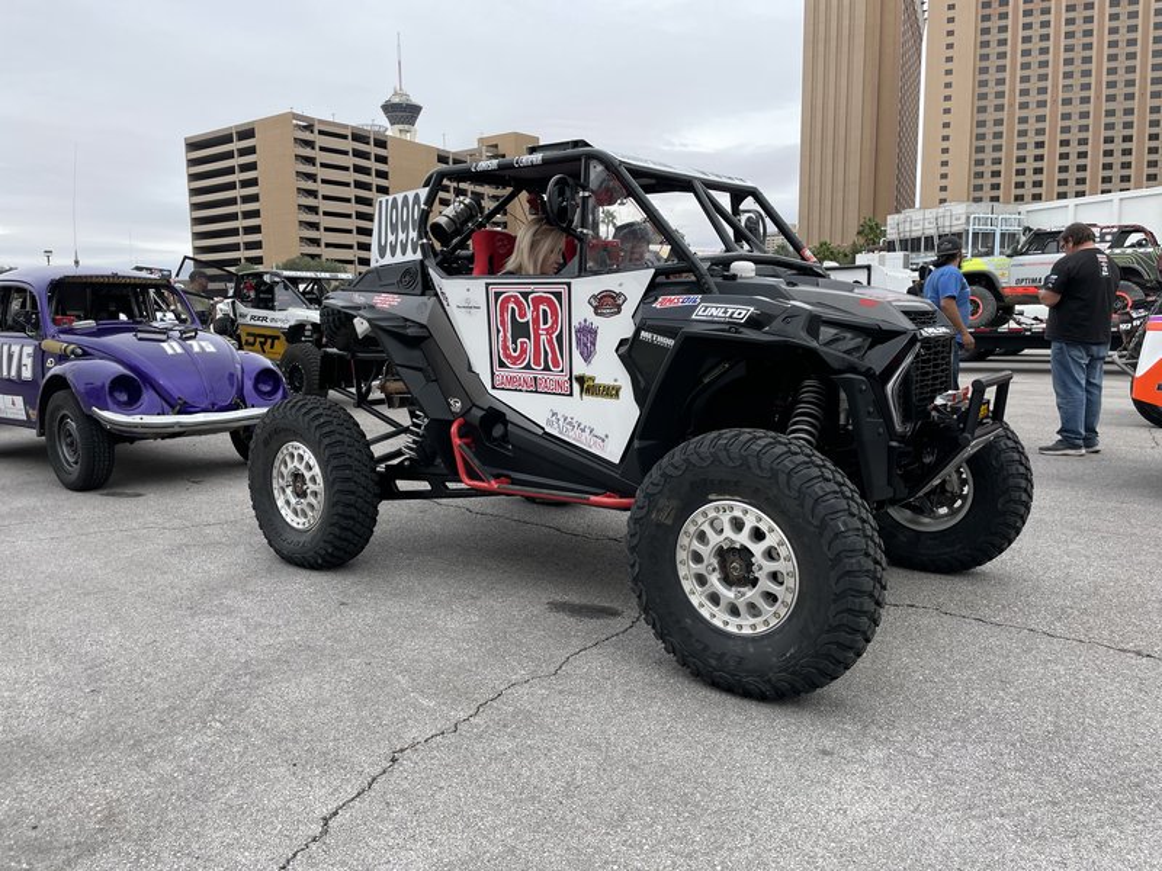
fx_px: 873
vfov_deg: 53.1
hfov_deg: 67.3
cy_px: 436
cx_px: 581
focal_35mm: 26
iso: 50
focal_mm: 4.2
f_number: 1.6
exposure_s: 1/2132
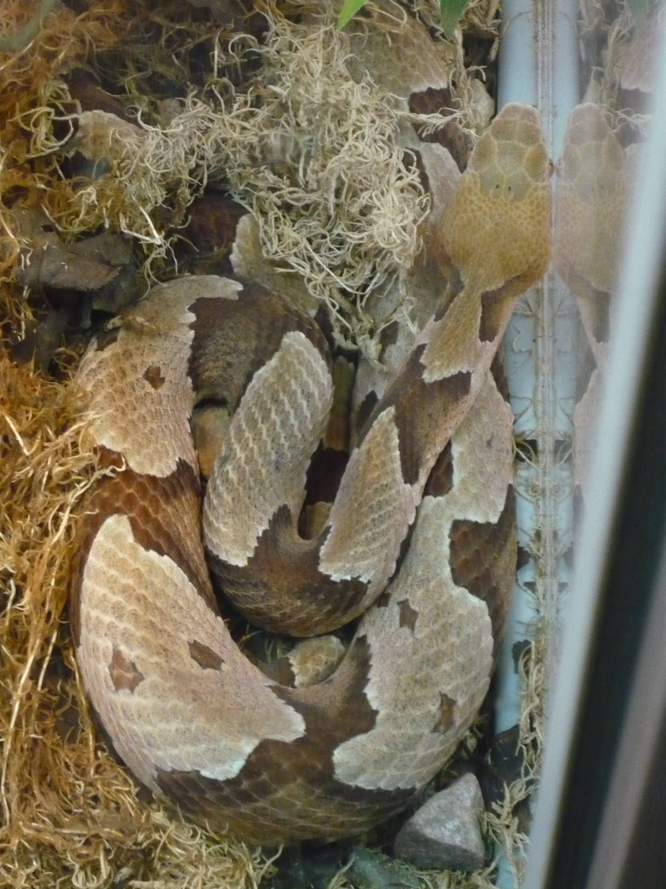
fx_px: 2565
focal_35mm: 100
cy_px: 444
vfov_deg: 19.6
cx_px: 333
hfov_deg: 14.8
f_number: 5.1
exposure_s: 1/8
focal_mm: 16.5
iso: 800
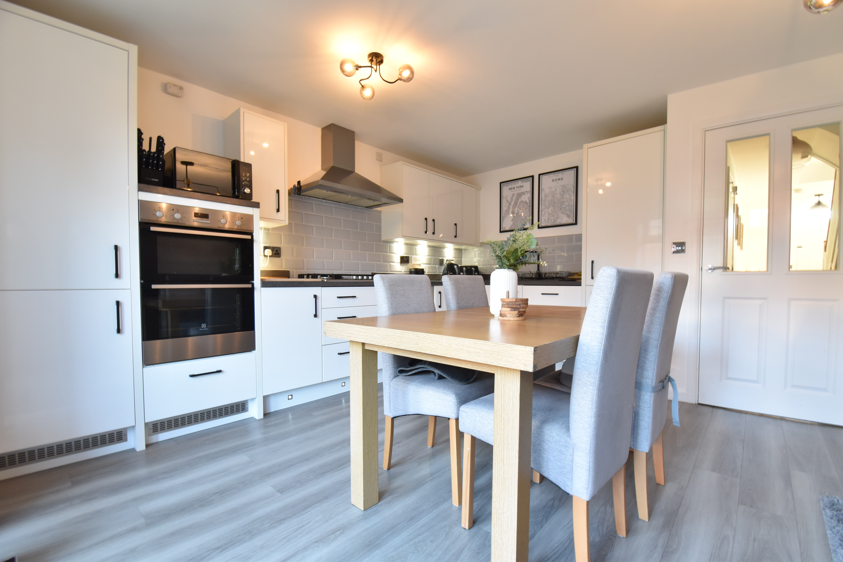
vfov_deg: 77.3
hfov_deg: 100.4
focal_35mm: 15
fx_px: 351
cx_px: 422
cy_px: 281
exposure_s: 1/4
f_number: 9
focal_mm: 10
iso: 640
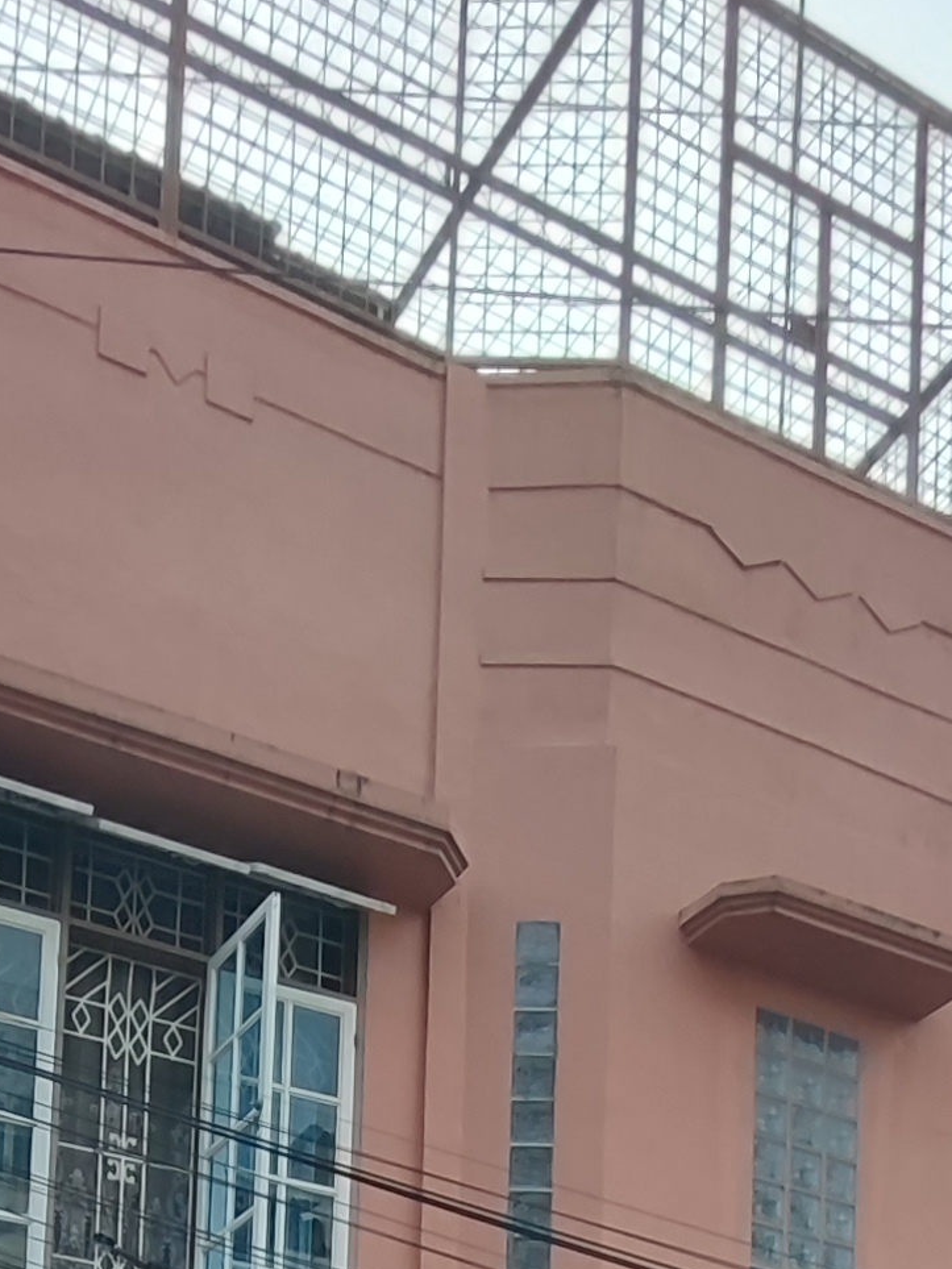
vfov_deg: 28.2
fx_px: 1613
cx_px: 341
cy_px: 1907
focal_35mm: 44
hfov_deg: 32.7
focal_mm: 1.66
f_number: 2.2
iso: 50
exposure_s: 1/670
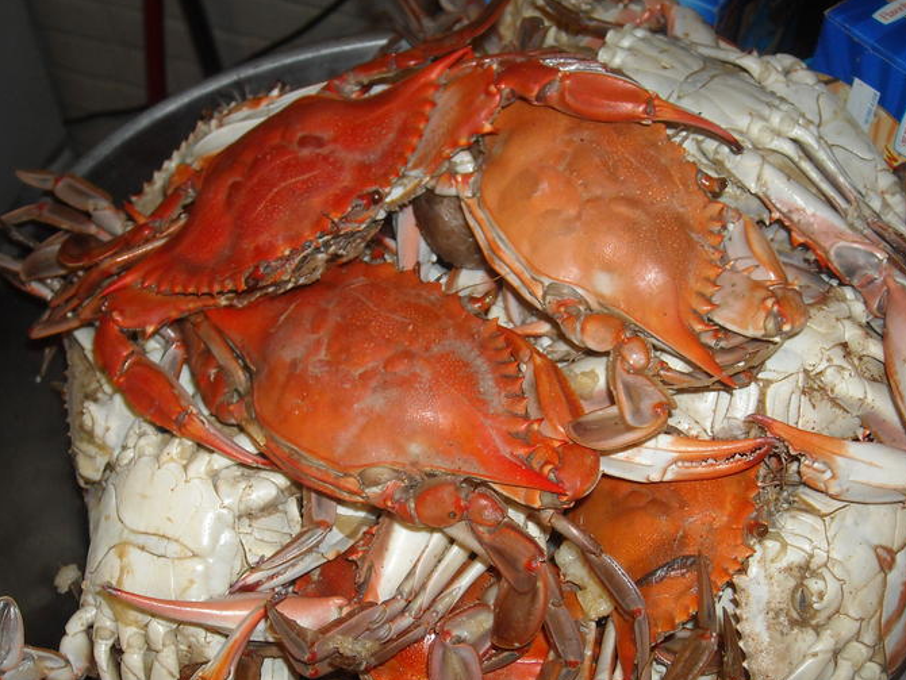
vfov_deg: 30.8
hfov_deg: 40.4
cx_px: 475
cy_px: 406
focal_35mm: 47
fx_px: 1231
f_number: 2.8
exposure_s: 1/60
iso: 200
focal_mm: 5.7
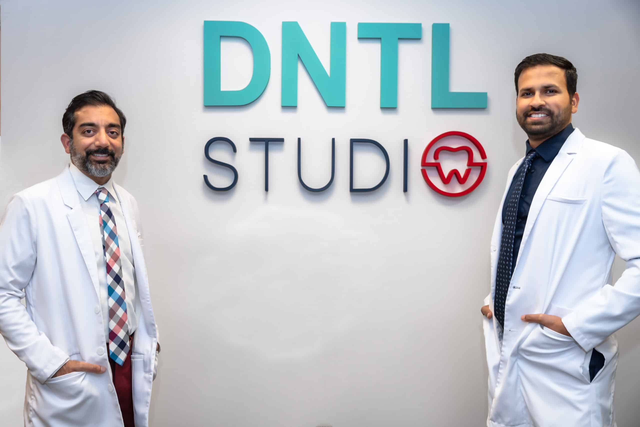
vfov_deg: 37.9
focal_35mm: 35
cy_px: 214
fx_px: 622
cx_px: 320
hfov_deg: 54.4
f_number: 3.5
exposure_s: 1/100
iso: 320
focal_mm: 35
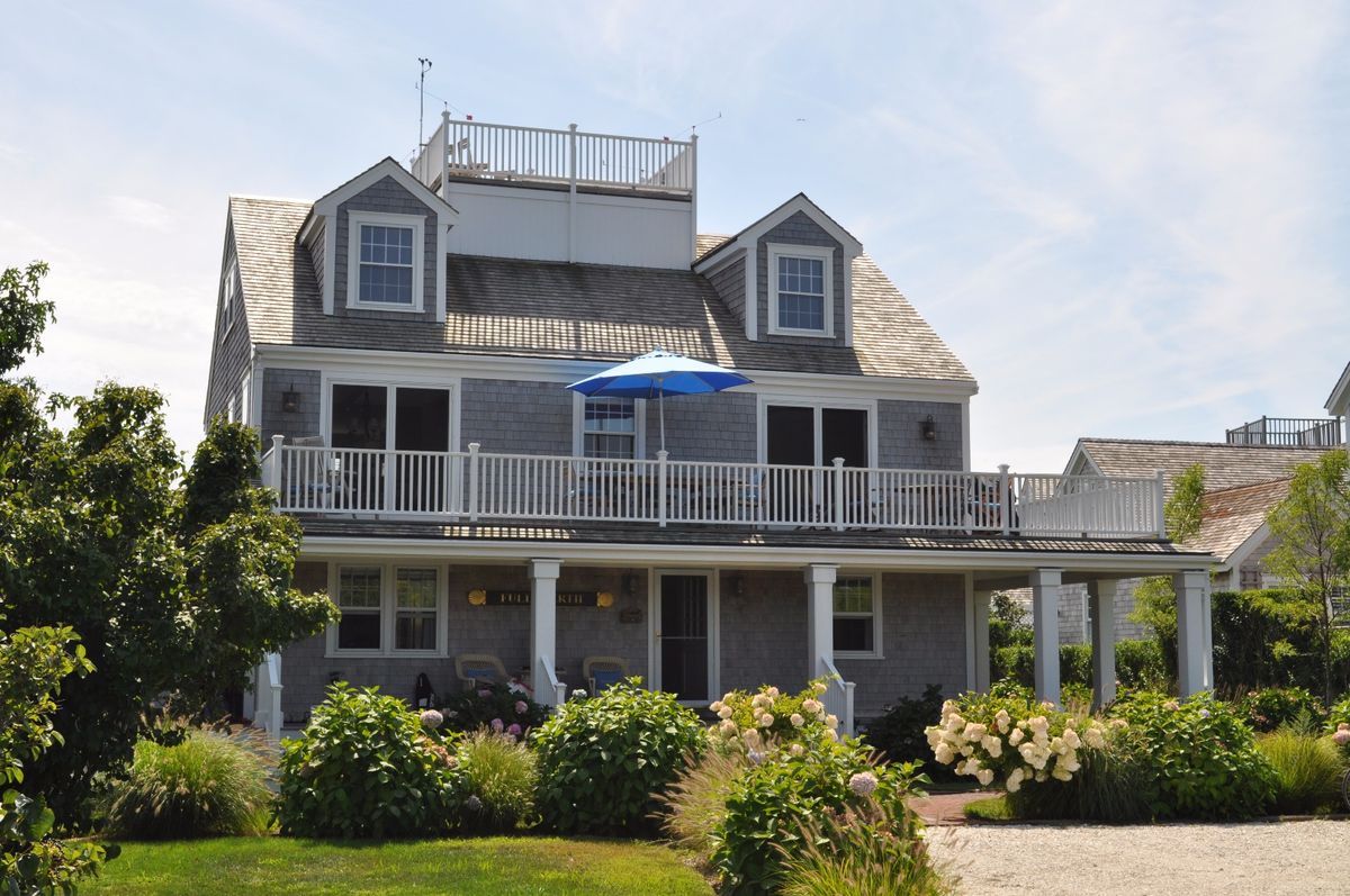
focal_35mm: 48
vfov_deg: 28.0
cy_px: 448
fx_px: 1798
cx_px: 675
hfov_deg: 41.2
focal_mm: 32
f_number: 13
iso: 200
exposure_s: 1/200
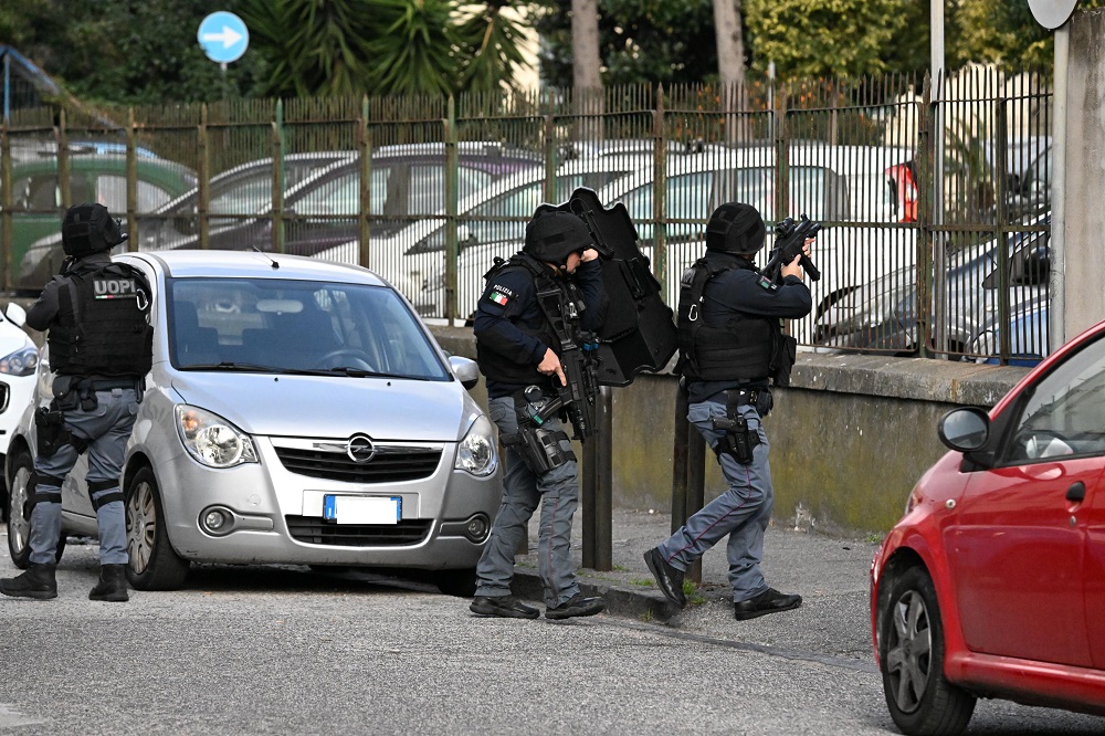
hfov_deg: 9.8
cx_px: 552
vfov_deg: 6.5
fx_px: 6443
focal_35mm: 210
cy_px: 368
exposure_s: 1/10000
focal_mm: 210
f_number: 8
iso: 10000
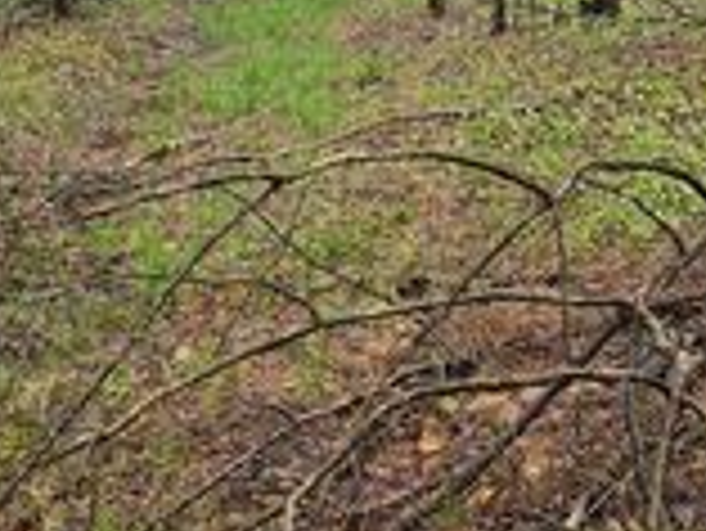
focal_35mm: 63
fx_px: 1286
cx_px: 308
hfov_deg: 30.7
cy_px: -133
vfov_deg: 21.4
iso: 32
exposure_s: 1/180
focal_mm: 6.3
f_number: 1.7
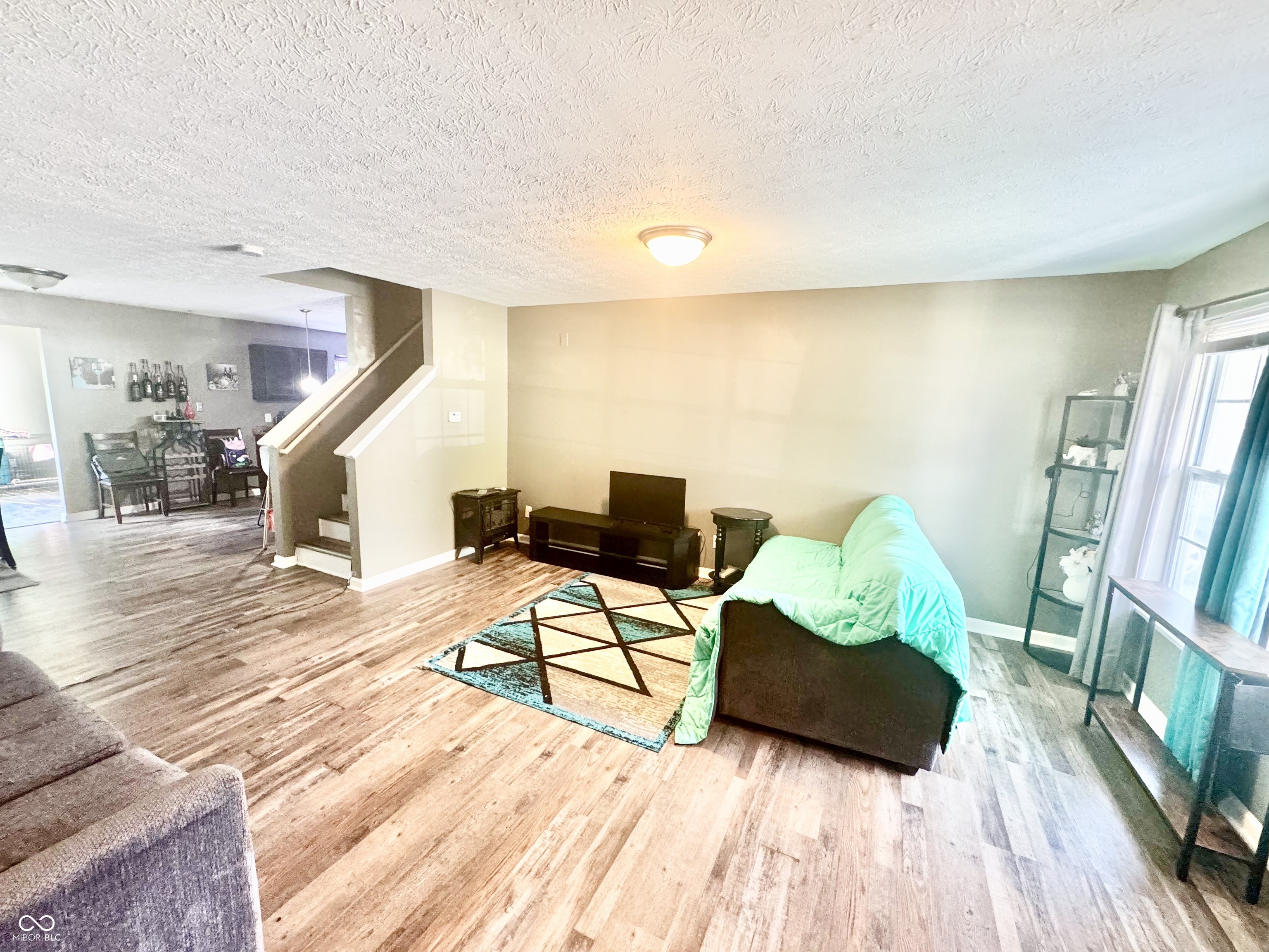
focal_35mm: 14
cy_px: 476
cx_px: 634
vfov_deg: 85.7
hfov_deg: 102.1
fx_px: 513
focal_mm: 2.22
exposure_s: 1/60
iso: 500
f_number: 2.2
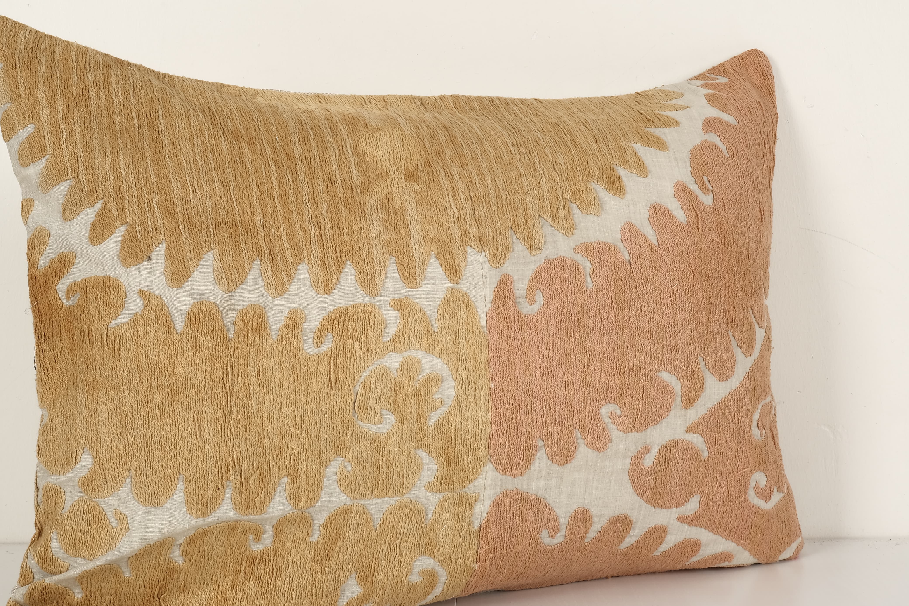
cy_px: 304
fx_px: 1515
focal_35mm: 60
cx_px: 374
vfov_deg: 22.6
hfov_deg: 33.3
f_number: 13
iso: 80
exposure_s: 1/160
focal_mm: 26.5
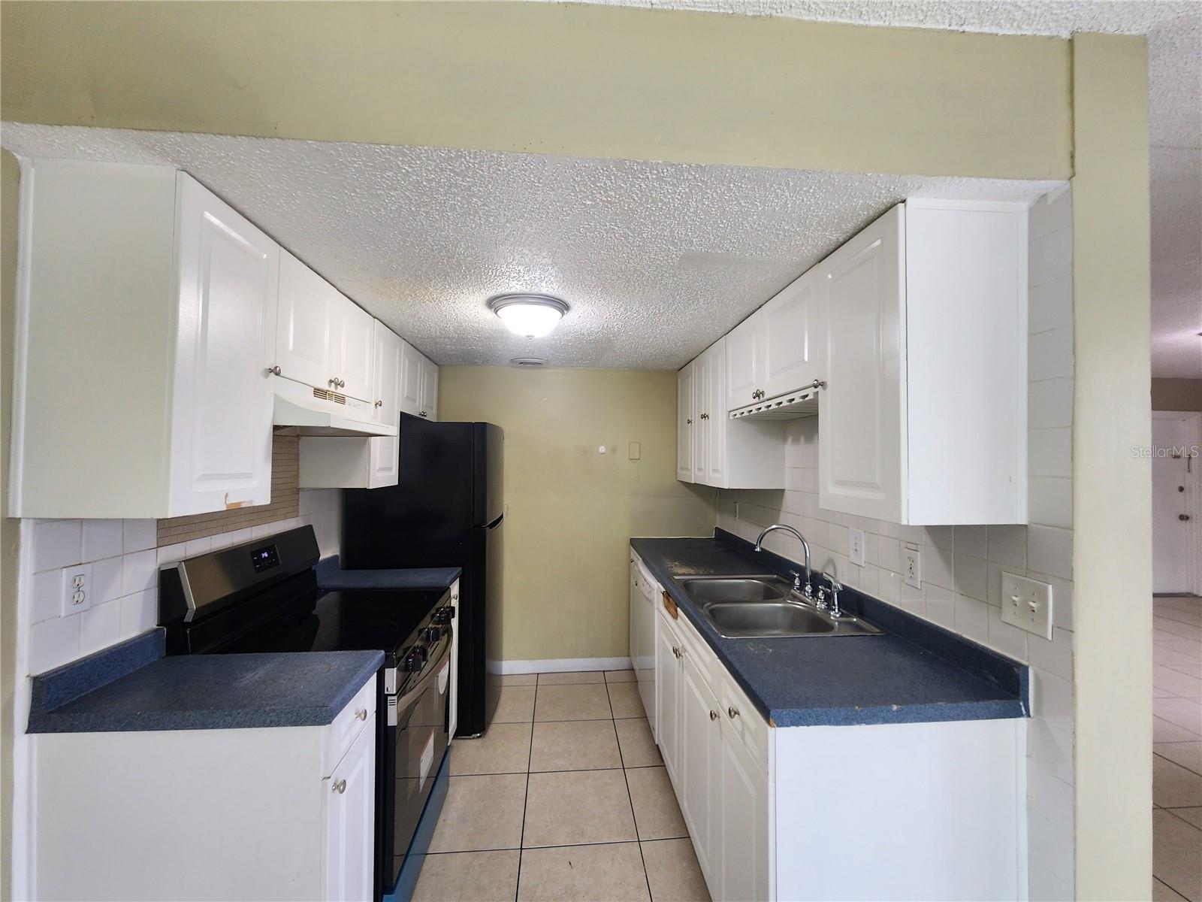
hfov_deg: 106.2
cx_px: 601
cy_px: 451
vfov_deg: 89.9
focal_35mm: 13
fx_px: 451
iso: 160
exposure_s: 1/60
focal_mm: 2.2
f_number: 2.2
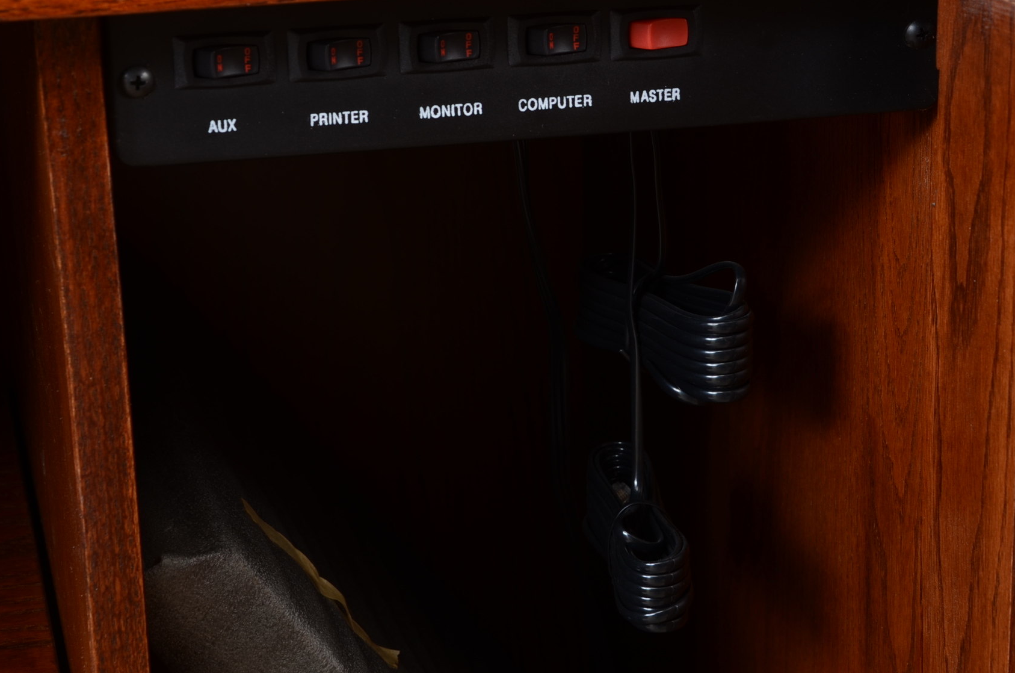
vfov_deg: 14.8
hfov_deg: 22.1
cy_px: 277
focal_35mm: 92
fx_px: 2589
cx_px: 618
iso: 125
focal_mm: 42
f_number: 8
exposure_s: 1/80
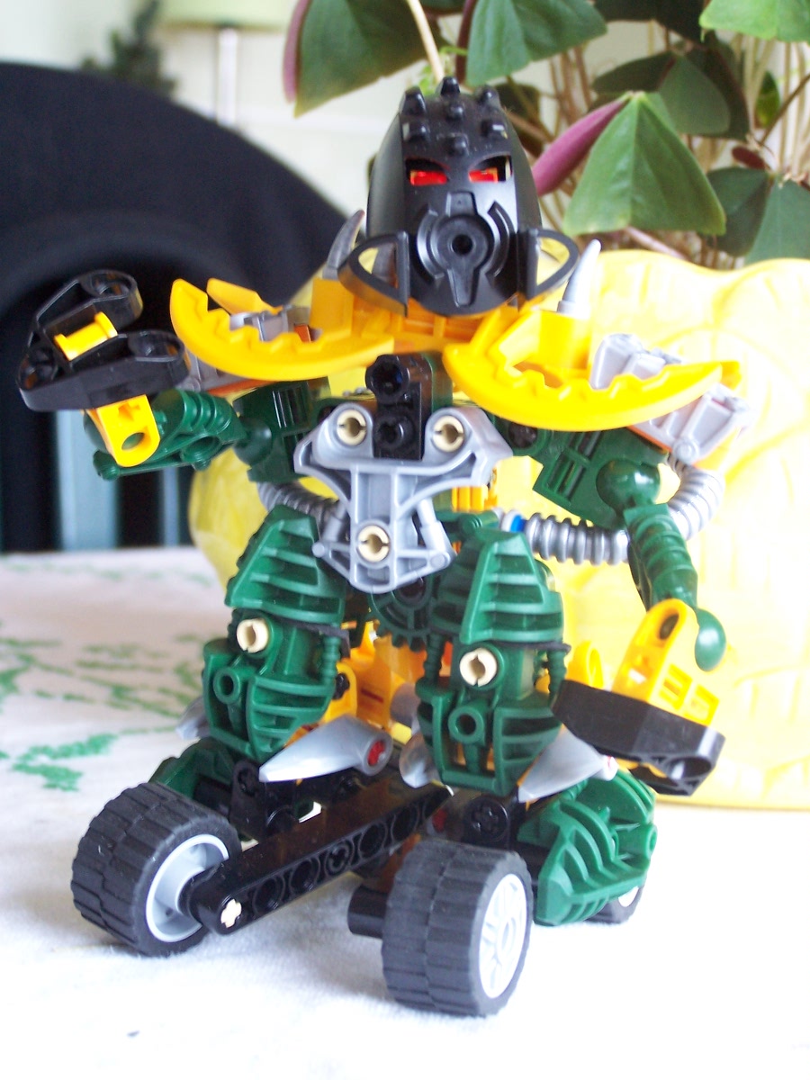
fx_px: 2340
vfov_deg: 26.0
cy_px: 540
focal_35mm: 75
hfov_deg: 19.6
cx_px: 405
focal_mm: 12.4
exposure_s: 1/4
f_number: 3.2
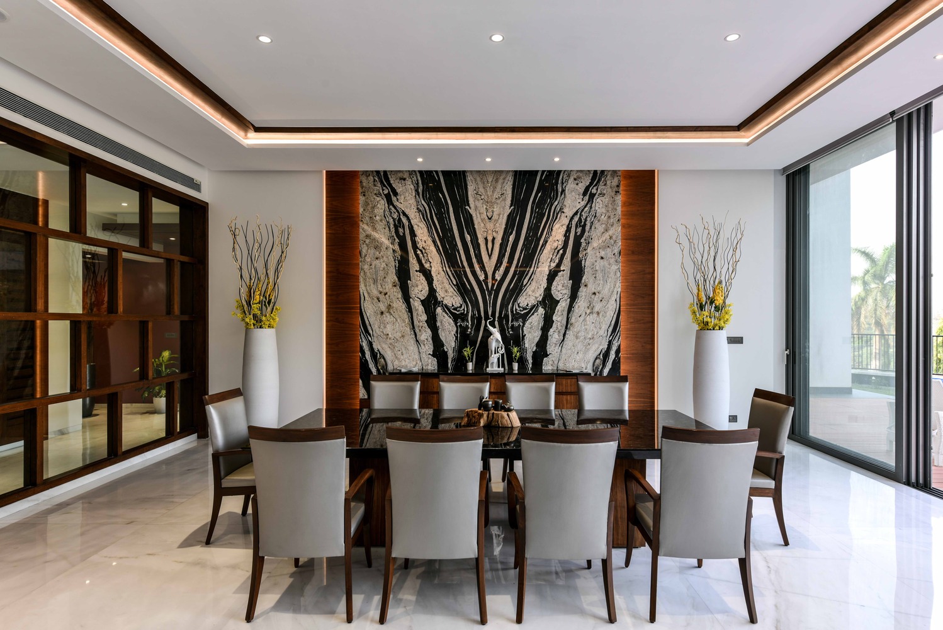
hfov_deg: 86.9
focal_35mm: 19
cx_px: 472
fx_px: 498
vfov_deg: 64.6
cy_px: 315
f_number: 9
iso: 31
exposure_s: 1/2
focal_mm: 19
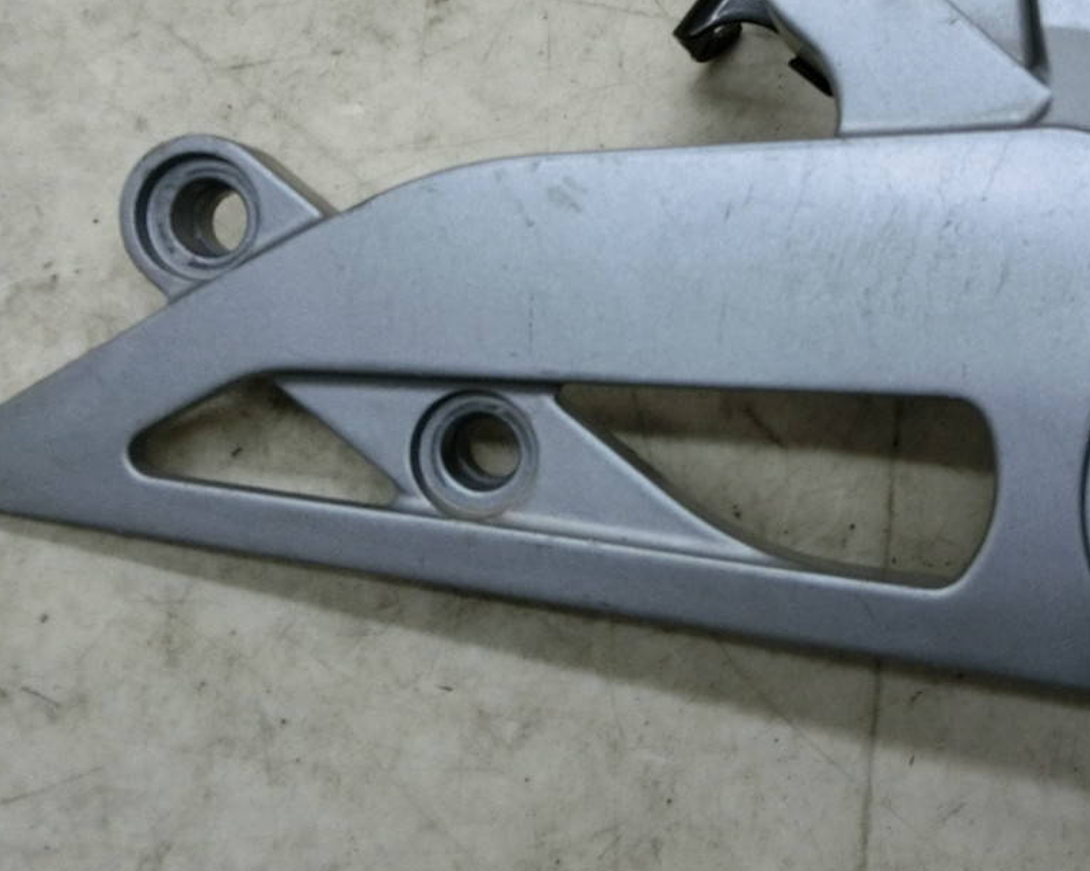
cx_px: 834
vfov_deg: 36.4
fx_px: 1322
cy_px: 373
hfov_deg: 43.2
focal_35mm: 41
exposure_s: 1/125
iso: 320
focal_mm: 4.5
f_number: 3.5
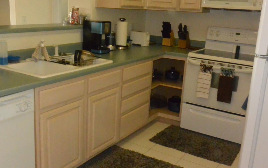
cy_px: 83
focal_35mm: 40
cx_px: 131
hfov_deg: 49.3
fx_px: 292
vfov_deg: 32.0
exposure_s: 1/15
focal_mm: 12.5
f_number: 3.8
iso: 3200
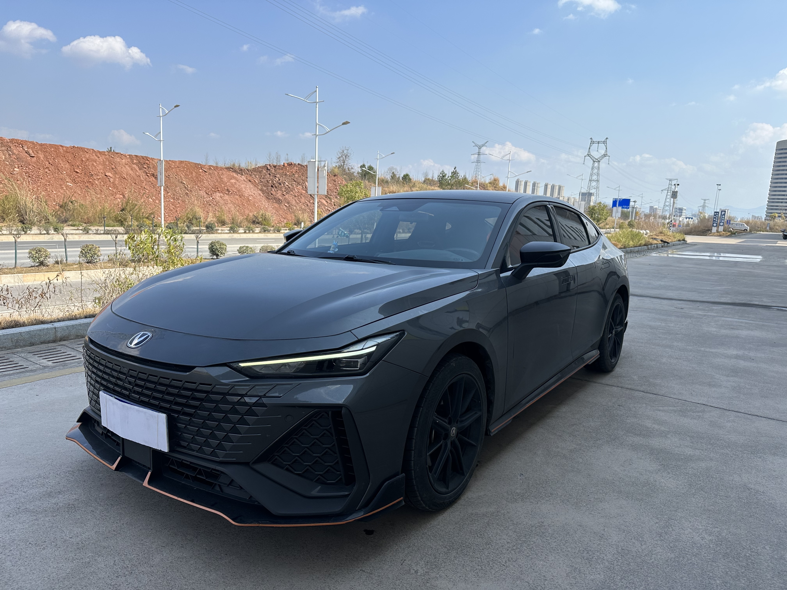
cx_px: 394
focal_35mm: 24
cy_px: 295
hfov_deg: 71.6
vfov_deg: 56.8
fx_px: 546
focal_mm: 6.86
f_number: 1.78
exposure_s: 1/3597
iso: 80
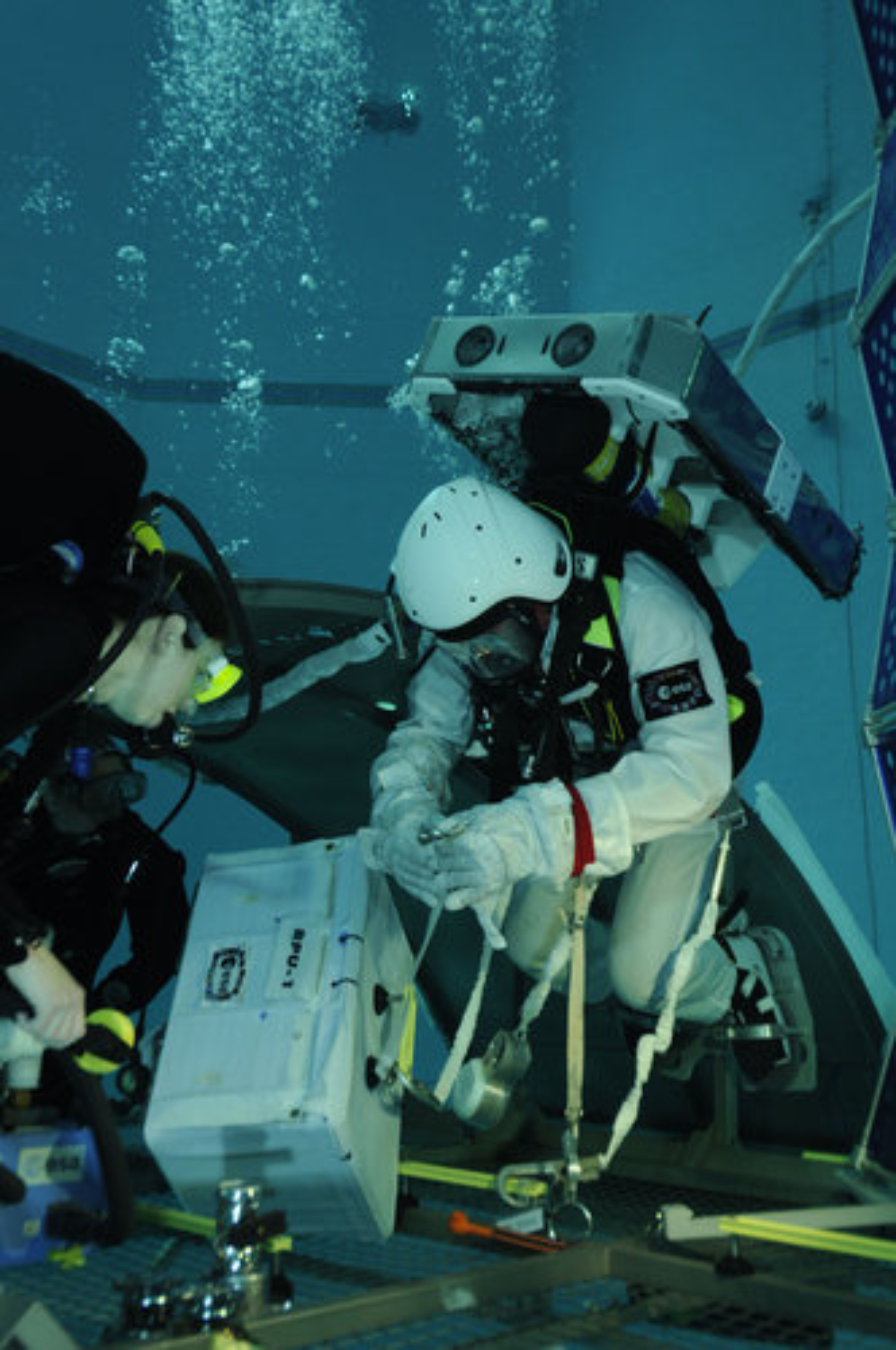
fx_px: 1348
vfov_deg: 53.2
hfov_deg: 36.8
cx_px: 448
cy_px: 675
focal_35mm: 36
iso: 560
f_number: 5
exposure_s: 1/50
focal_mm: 24
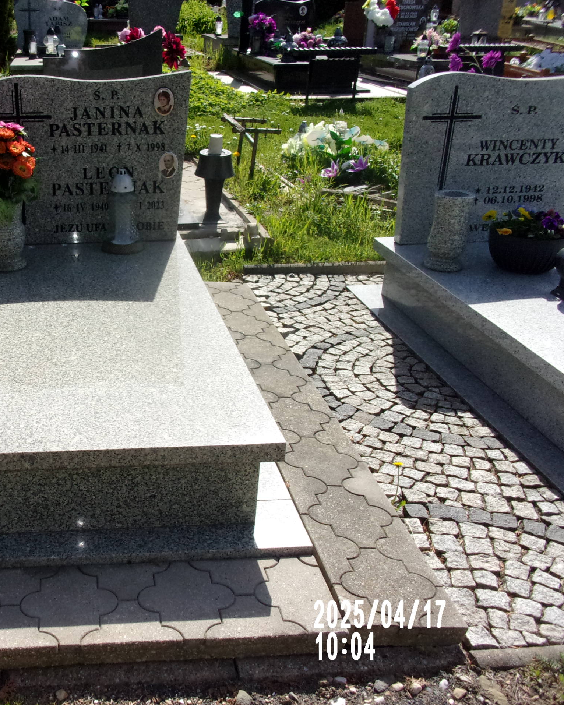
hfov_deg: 38.5
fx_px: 772
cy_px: 352
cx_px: 108
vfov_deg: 49.1
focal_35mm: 37
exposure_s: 1/200
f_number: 10.8
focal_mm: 5.1
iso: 200
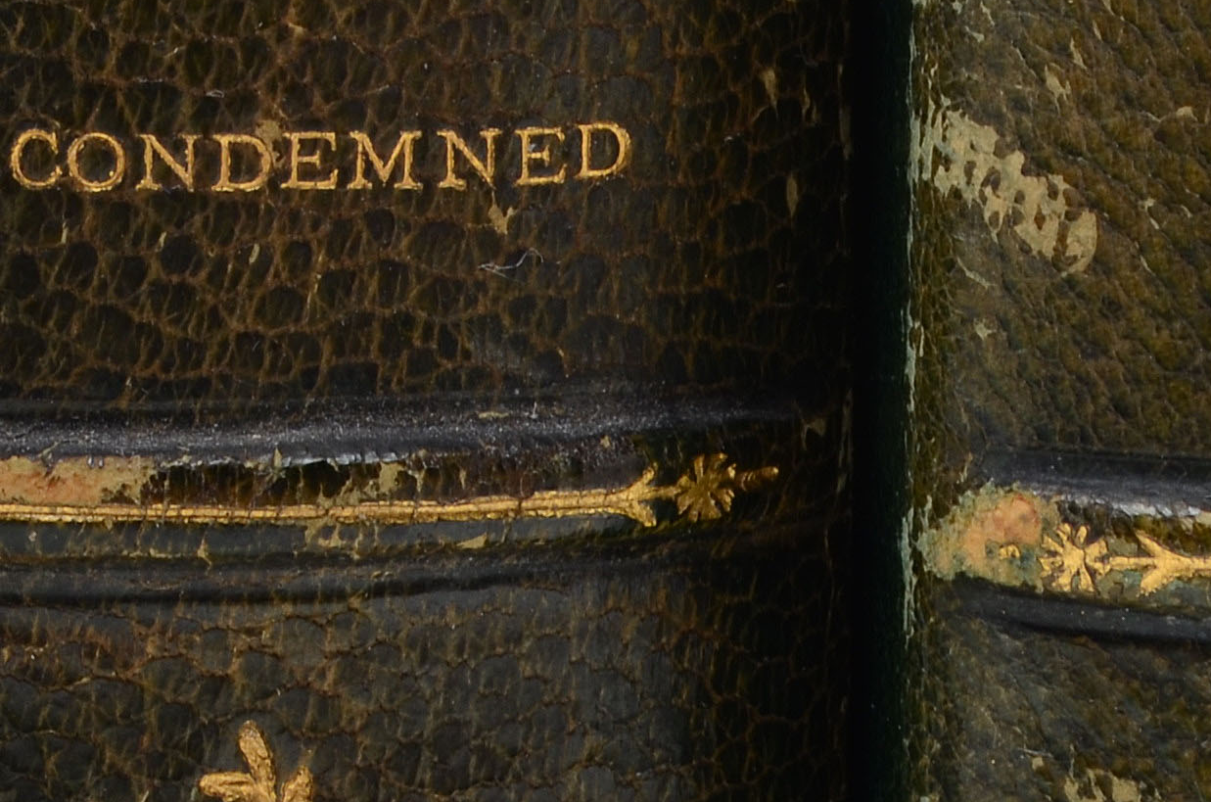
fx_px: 9029
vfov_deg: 5.0
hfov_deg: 7.6
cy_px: -631
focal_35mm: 269
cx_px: -345
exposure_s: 1/160
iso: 100
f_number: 18
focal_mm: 45
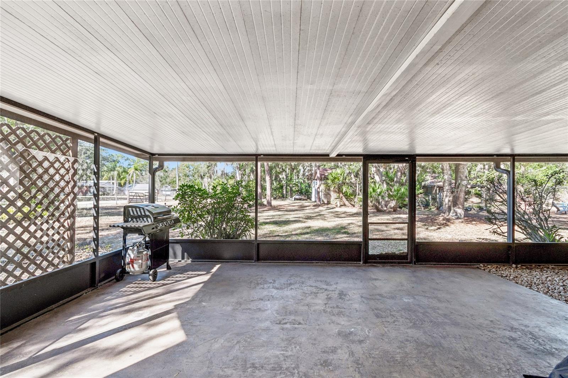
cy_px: 189
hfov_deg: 100.4
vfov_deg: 77.3
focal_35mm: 15
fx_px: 237
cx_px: 284
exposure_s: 1/25
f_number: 7.1
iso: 100
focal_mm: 10
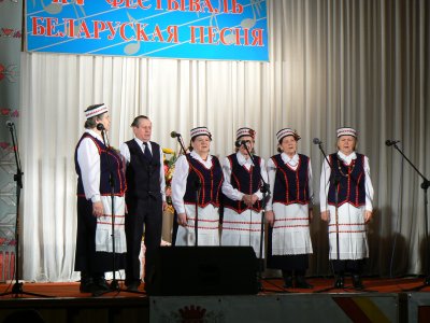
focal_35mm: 99
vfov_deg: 14.9
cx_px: 215
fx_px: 1230
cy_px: 162
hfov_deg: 19.8
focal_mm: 16.5
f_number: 3.2
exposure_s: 1/40
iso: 80
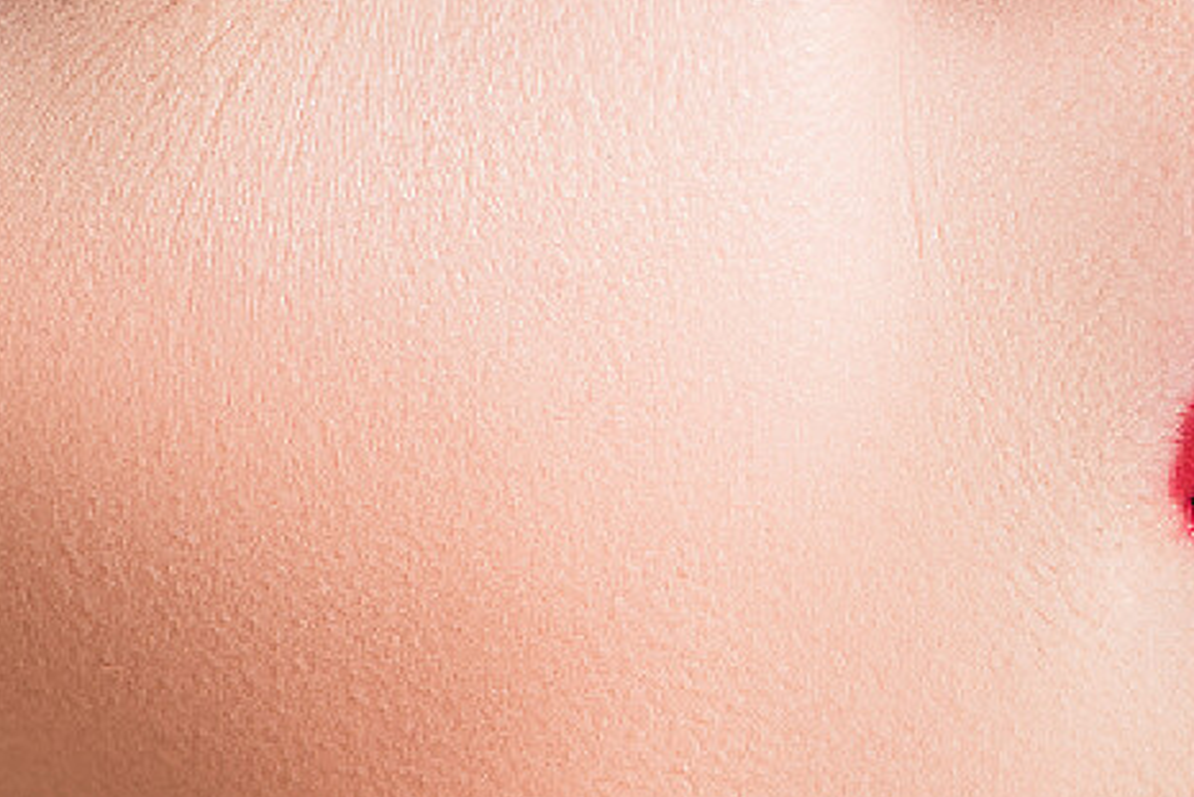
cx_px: 1568
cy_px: -314
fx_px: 14365
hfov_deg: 4.7
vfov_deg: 3.2
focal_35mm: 433
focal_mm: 105
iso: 100
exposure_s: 1/160
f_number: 8
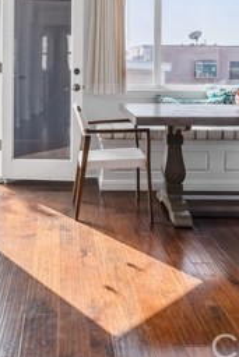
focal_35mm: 45
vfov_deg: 41.6
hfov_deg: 29.4
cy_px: 69
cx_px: 60
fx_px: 447
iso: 200
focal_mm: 18
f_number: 8
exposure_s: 1/6400
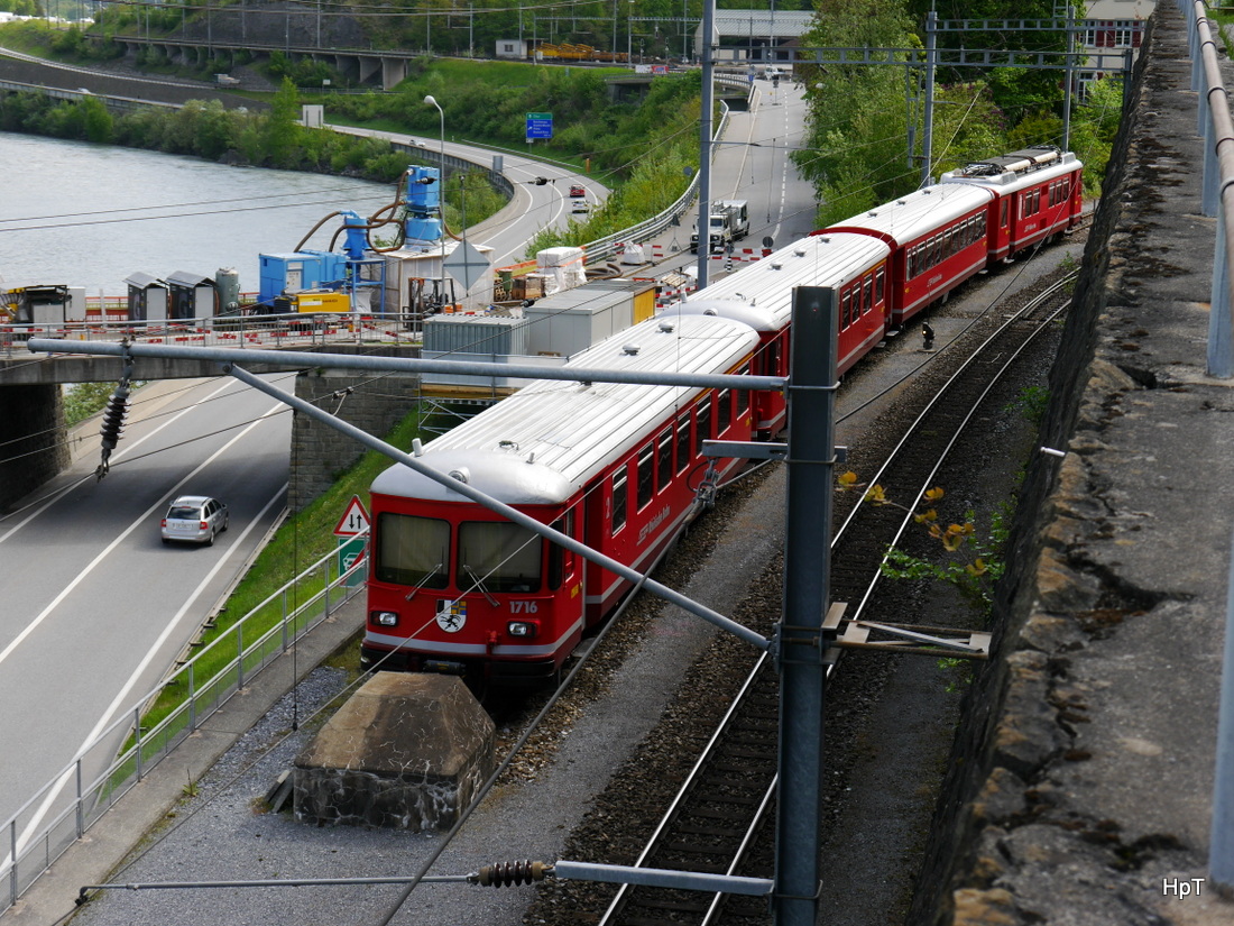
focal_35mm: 68
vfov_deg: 21.6
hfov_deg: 28.6
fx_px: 2424
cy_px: 463
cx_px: 617
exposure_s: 1/250
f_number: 7.1
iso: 160
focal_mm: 34
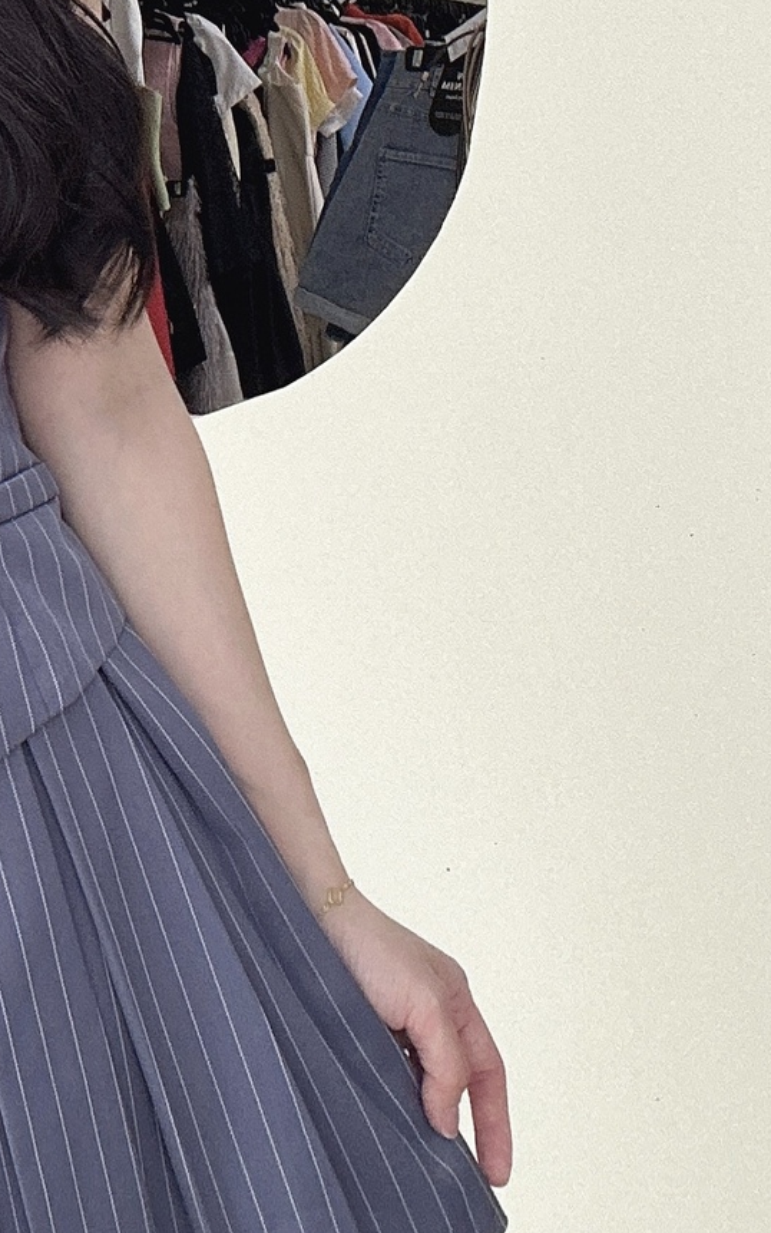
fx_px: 2285
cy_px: 440
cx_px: -251
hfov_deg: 17.8
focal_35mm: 68
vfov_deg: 30.0
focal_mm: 2.69
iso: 100
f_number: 1.9
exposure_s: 1/60
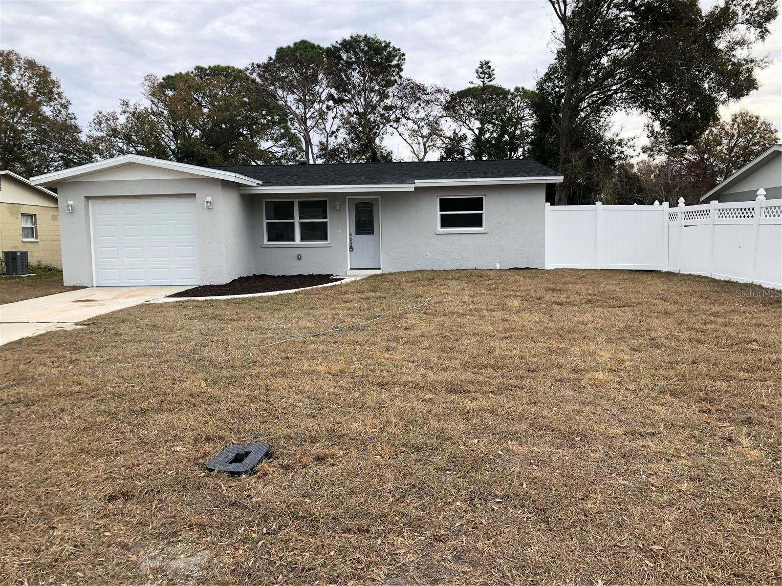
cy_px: 293
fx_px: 633
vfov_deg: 49.7
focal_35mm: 28
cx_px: 391
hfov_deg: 63.4
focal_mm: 3.99
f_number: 1.8
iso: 20
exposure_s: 1/774
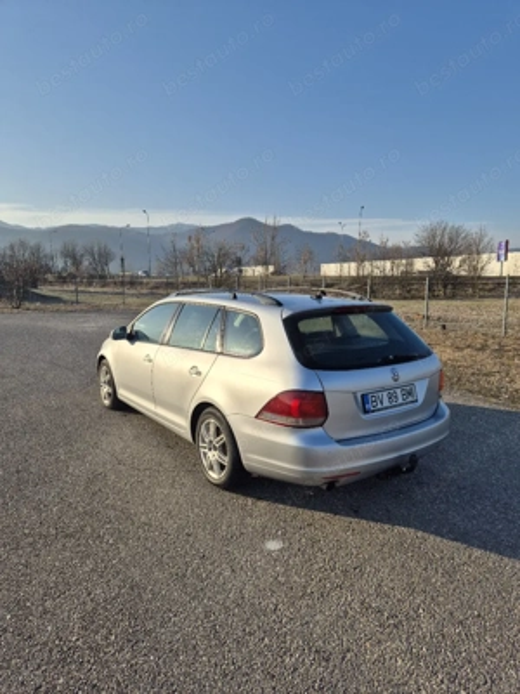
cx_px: 260
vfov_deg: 73.9
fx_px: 461
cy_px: 347
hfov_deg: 58.9
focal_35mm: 23
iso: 25
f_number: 1.8
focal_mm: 5.4
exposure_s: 1/3333
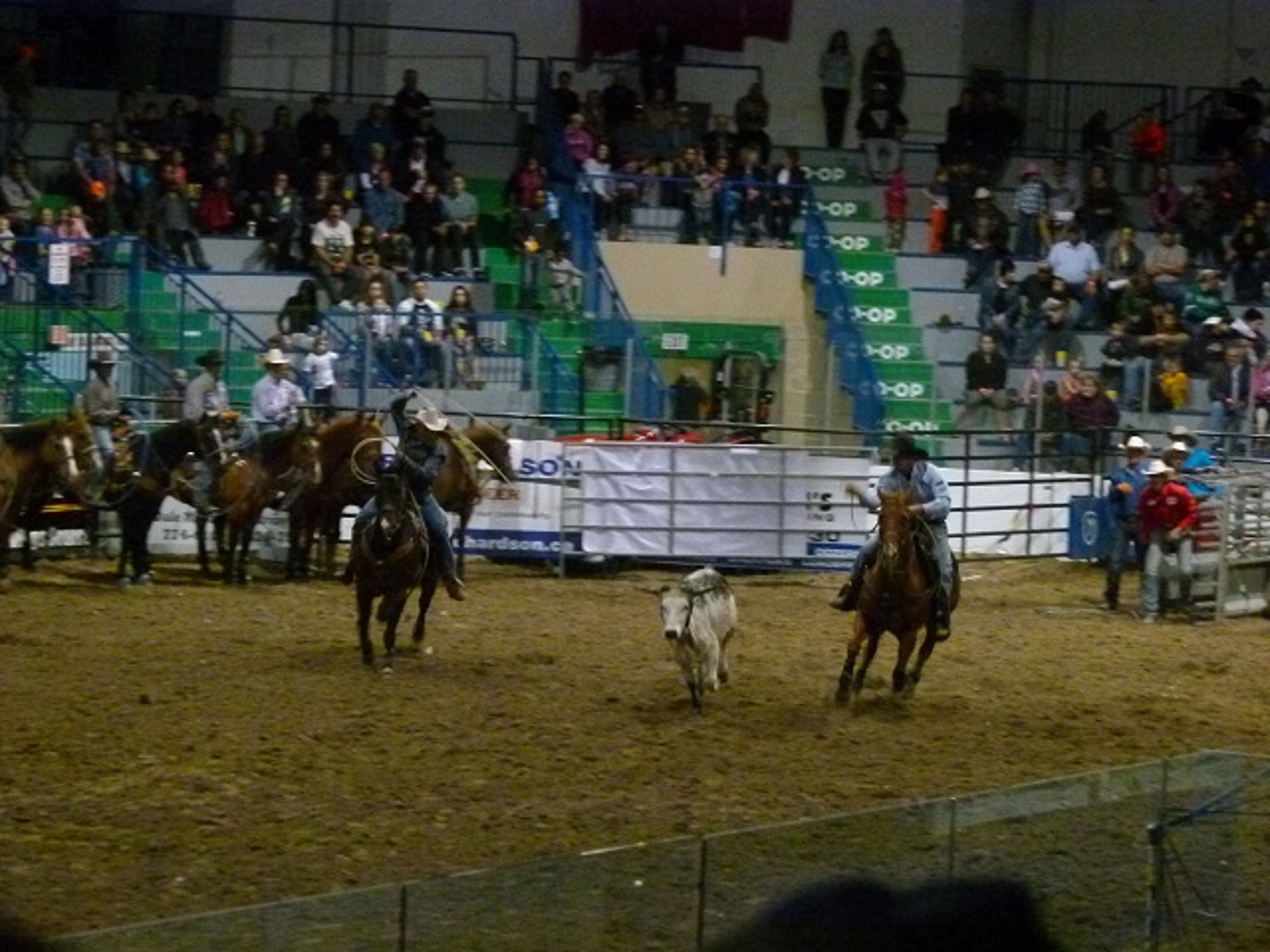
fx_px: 4916
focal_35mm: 134
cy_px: 476
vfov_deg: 11.1
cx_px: 635
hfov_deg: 14.7
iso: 1000
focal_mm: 24.1
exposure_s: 1/40
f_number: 3.6
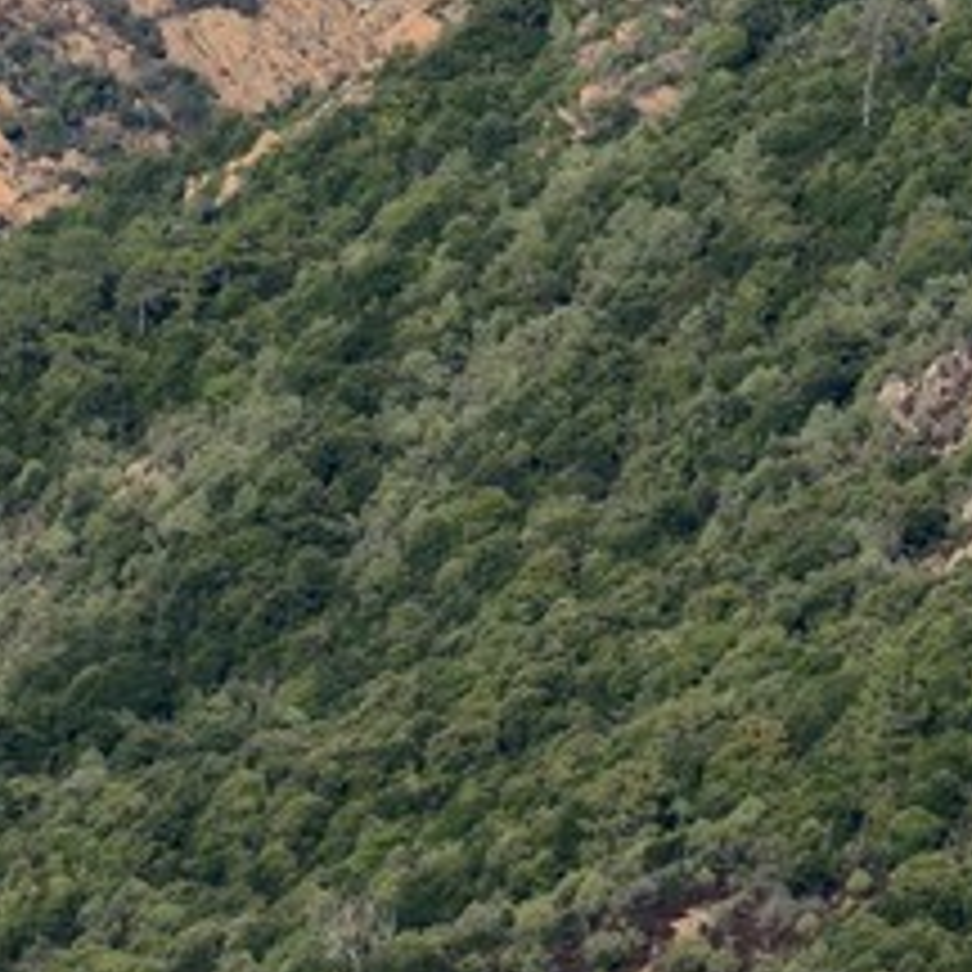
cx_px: 2408
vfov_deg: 1.4
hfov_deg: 1.4
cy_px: -1328
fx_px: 39933
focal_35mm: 1257
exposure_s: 1/320
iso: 100
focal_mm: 200
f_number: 10
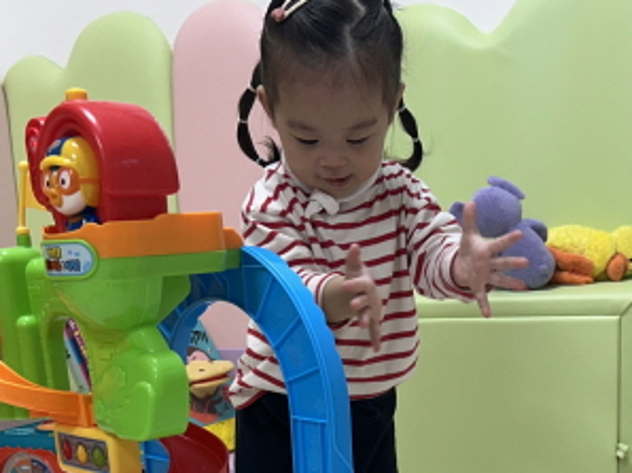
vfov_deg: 23.8
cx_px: 373
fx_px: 1058
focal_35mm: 58
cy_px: 503
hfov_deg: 33.2
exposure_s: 1/120
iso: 100
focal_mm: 6.86
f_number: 1.78
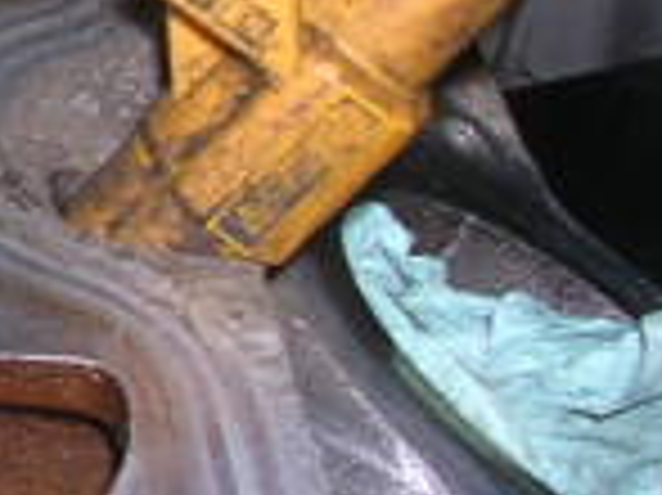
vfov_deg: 8.9
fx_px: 3172
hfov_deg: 10.7
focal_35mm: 166
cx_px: -730
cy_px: 171
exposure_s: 1/60.1
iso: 100
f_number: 5.6
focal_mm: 5.8
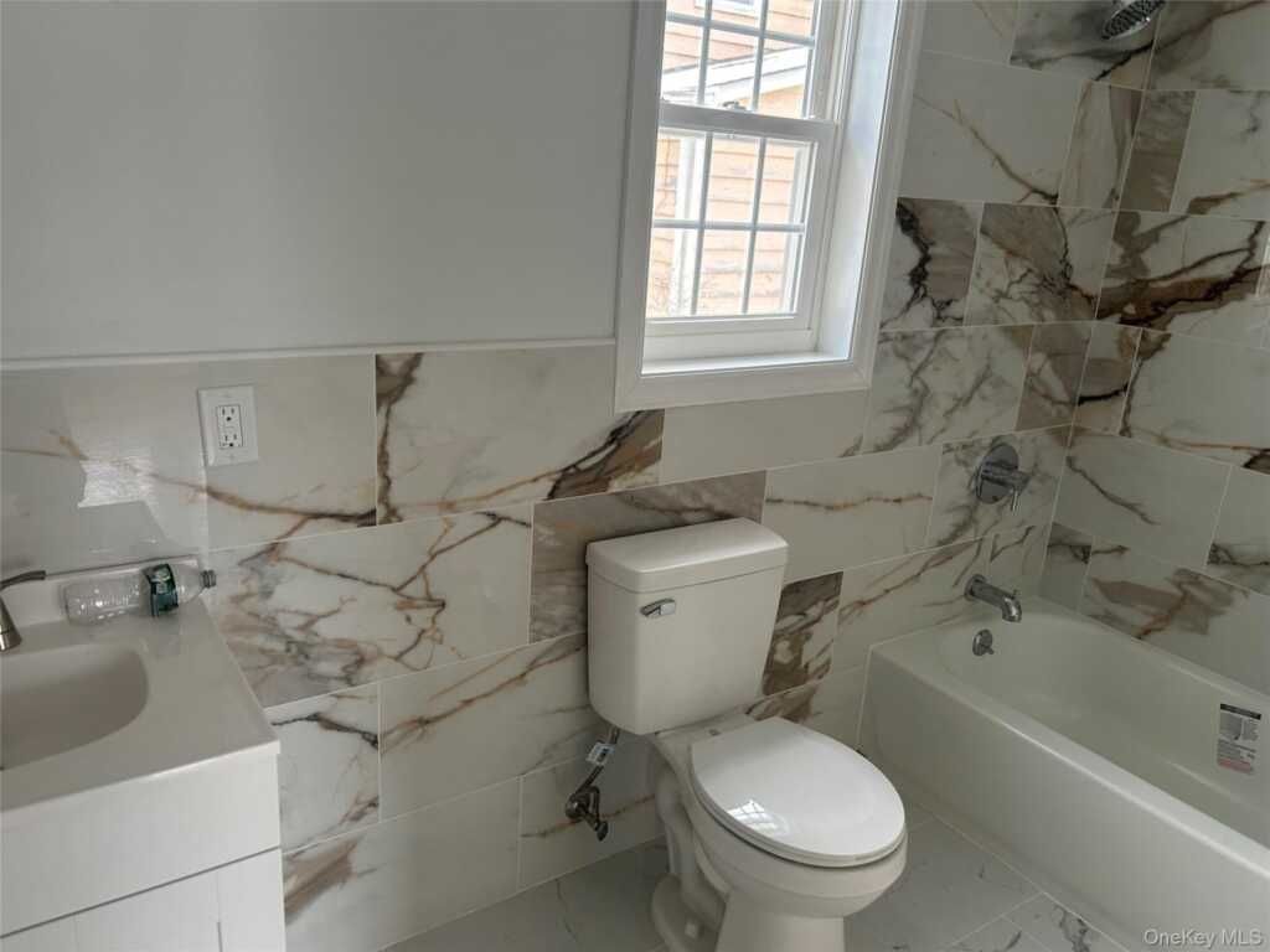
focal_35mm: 26
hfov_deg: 67.3
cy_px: 476
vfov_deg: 53.1
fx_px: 954
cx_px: 635
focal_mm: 5.7
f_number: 1.5
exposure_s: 1/60
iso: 160
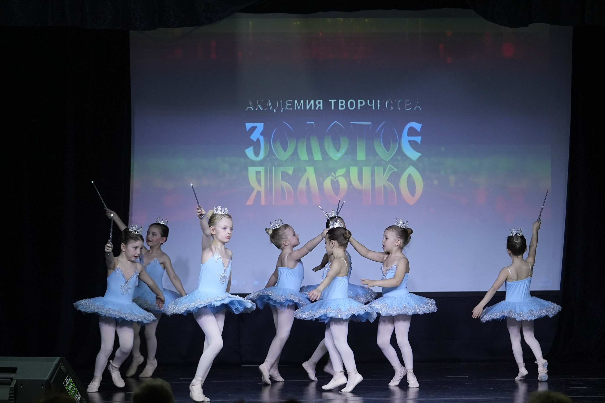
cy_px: 202
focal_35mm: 150
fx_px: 2521
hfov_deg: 13.7
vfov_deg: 9.1
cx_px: 302
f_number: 2.8
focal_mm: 100
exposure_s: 1/400
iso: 2000
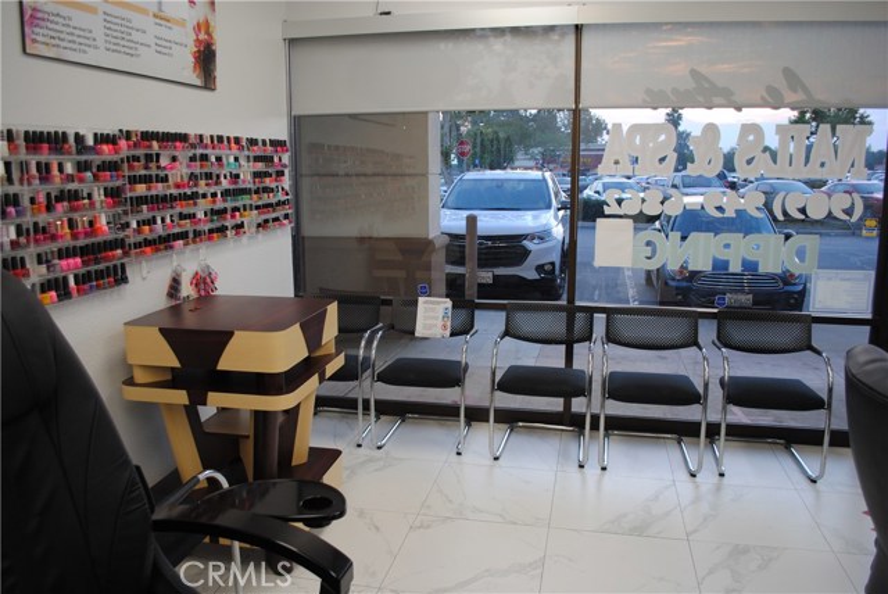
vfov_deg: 48.0
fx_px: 667
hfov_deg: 67.3
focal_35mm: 27
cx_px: 444
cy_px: 297
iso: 200
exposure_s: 1/50
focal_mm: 18
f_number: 3.5
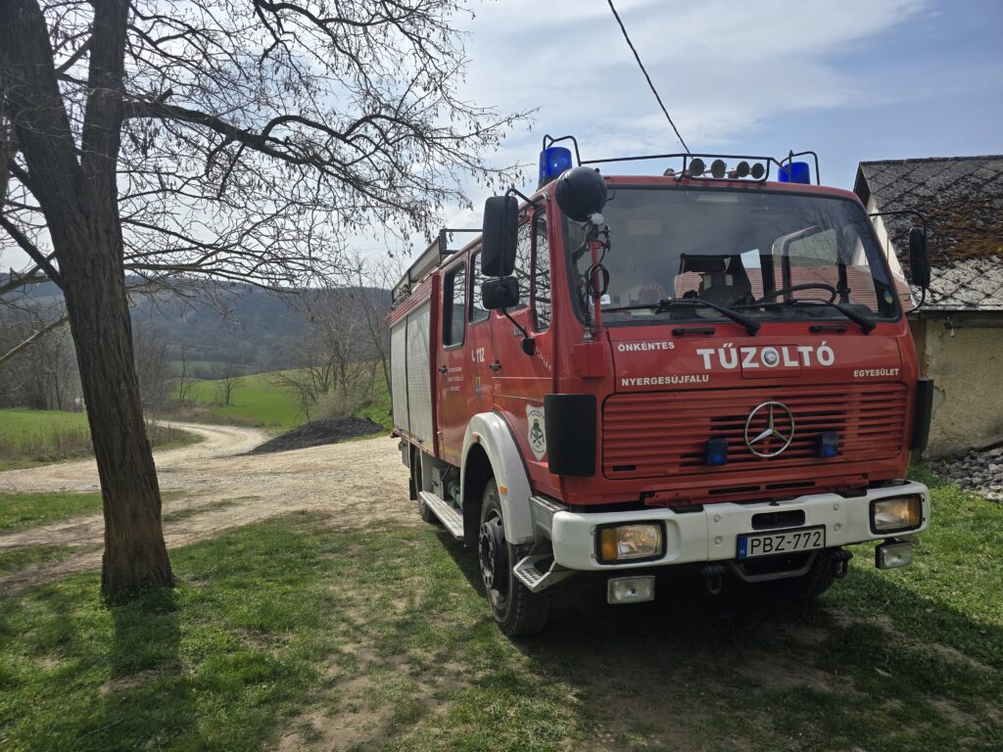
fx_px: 666
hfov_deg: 73.9
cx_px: 502
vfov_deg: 58.9
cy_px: 376
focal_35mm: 23
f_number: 1.7
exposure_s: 1/1111
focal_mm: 6.3
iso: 12
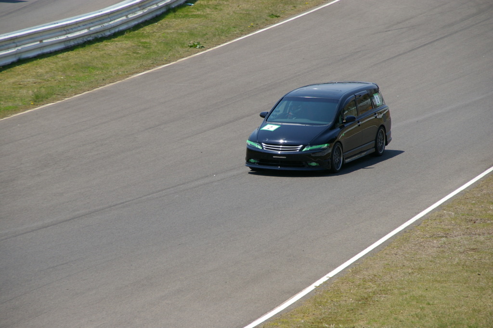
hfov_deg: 8.1
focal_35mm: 255
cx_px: 246
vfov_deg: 5.4
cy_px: 164
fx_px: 3491
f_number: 9.5
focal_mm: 170
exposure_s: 1/350
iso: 200
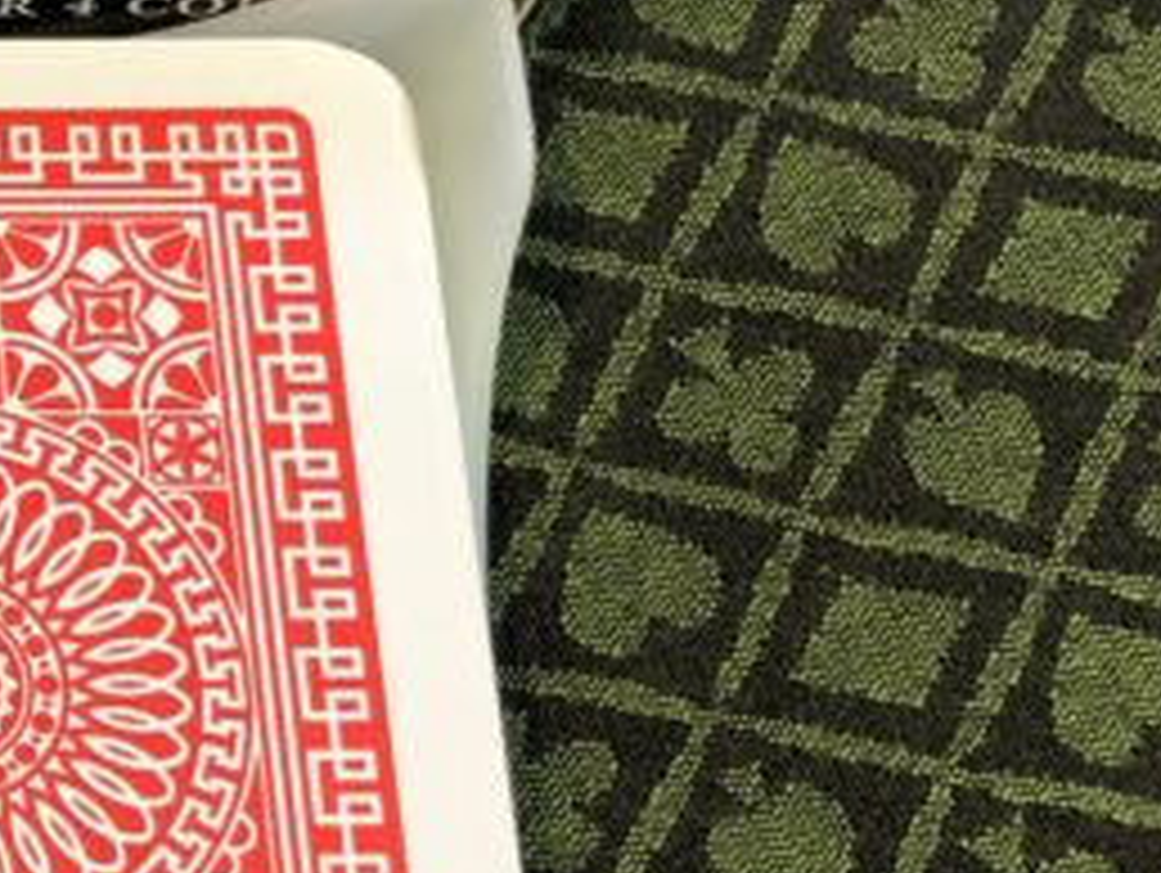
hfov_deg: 15.9
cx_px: -698
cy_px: 212
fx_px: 3726
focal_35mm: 111
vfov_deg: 13.3
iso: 32
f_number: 1.8
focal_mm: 3.99
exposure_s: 1/30
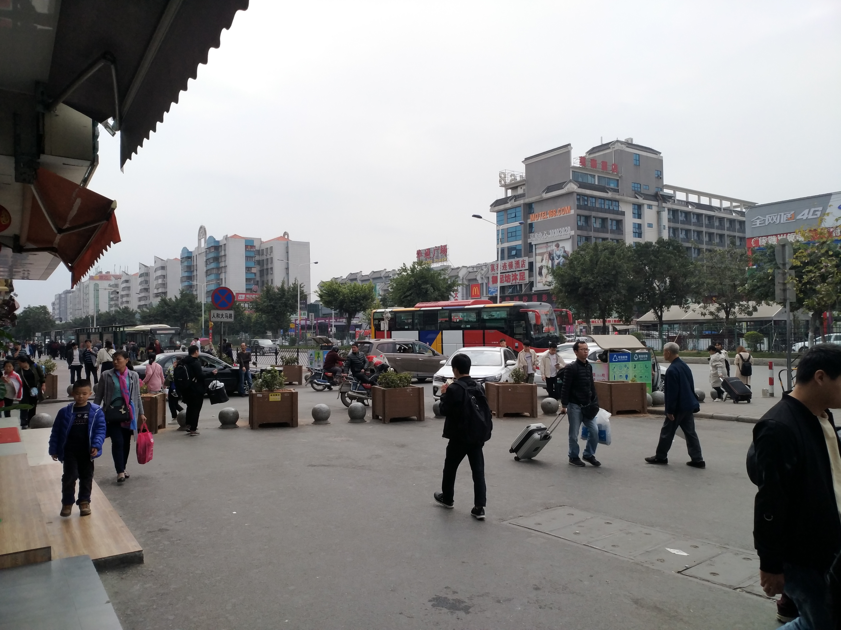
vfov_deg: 51.4
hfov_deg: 65.3
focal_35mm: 27
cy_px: 315
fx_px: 656
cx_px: 420
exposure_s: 1/1029
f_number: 2.2
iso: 200
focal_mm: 4.73
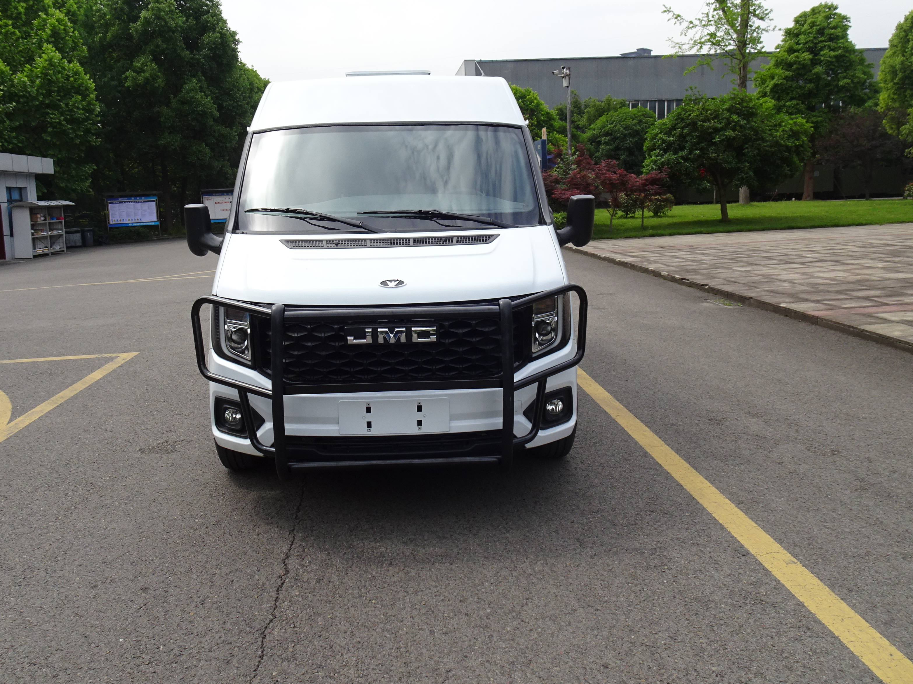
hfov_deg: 63.3
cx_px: 411
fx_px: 738
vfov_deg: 49.6
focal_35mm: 28
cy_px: 289
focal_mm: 4.1
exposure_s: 1/800
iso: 80
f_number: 3.5
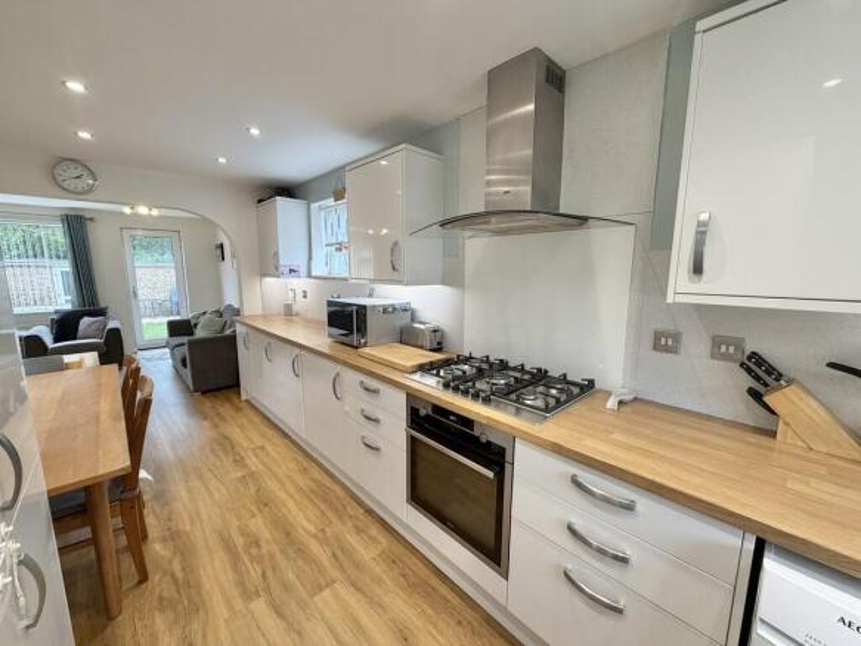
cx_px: 430
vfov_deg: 85.7
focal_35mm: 14
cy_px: 323
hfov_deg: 102.1
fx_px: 348
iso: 200
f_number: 2.2
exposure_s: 1/100
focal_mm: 2.22
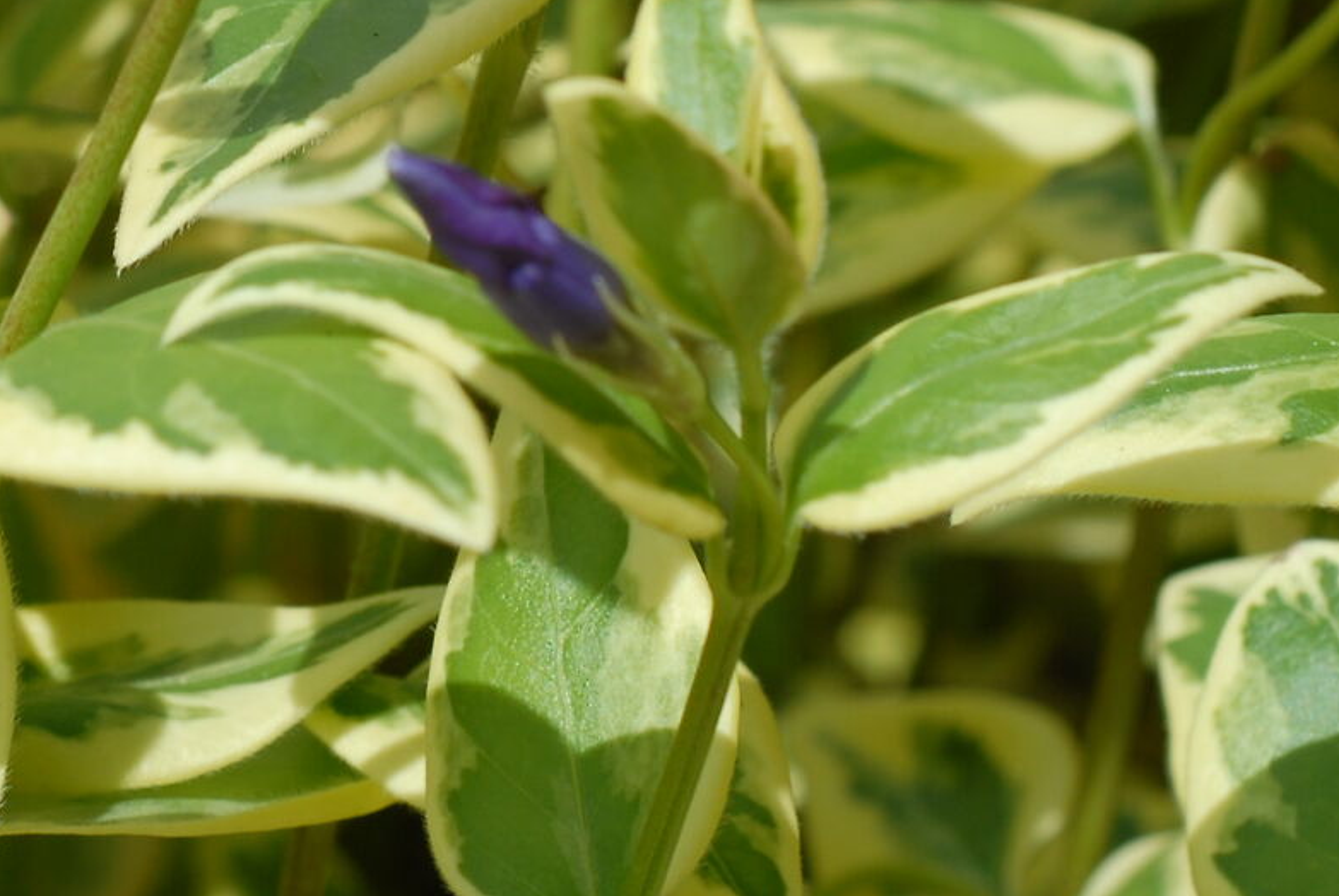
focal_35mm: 230
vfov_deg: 5.9
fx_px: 8564
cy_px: -314
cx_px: -113
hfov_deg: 8.9
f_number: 7.1
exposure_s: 1/160
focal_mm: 50
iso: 100
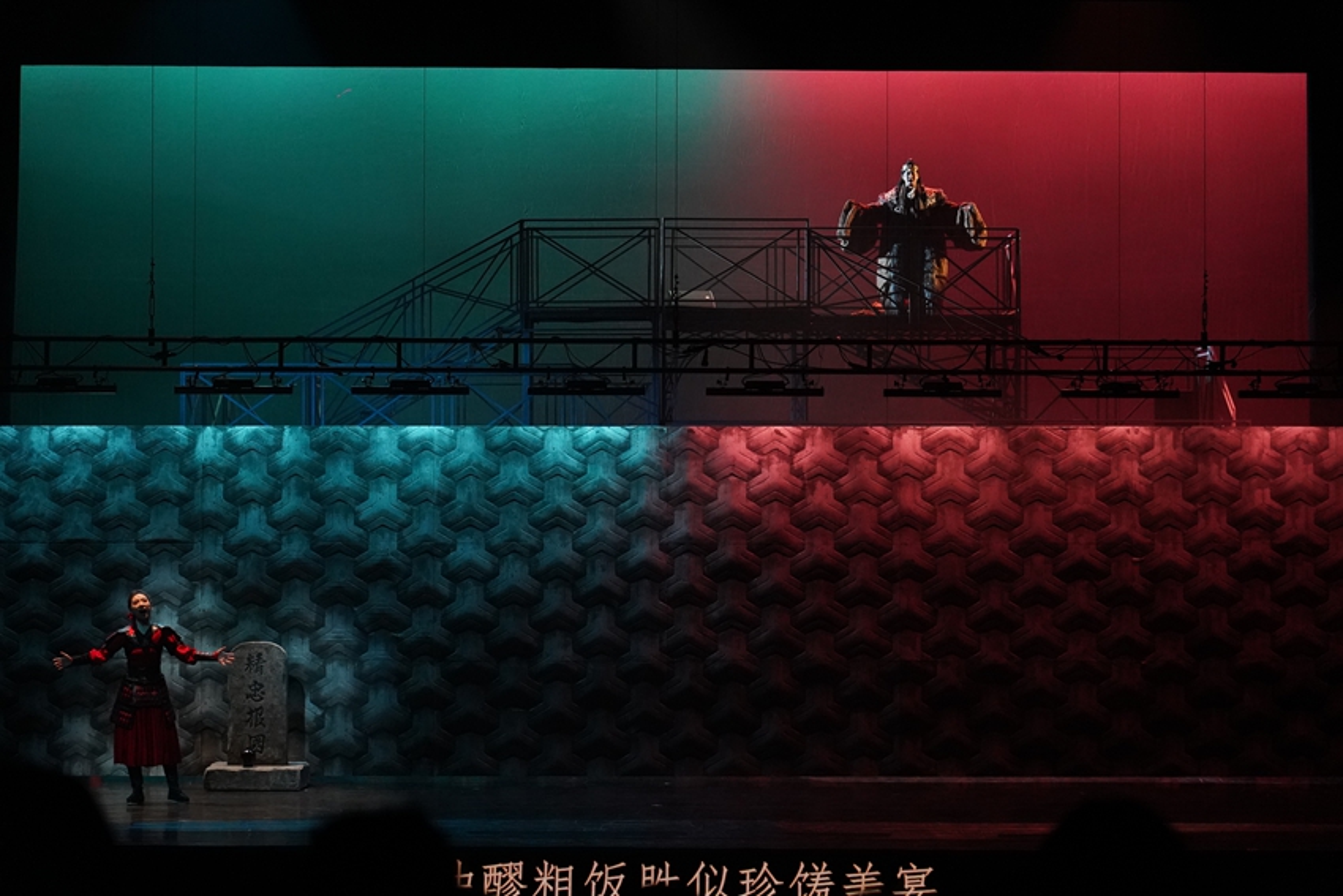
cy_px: 448
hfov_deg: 24.2
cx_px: 672
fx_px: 3134
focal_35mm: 84
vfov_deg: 16.3
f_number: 4
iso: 8000
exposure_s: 1/250
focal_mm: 84
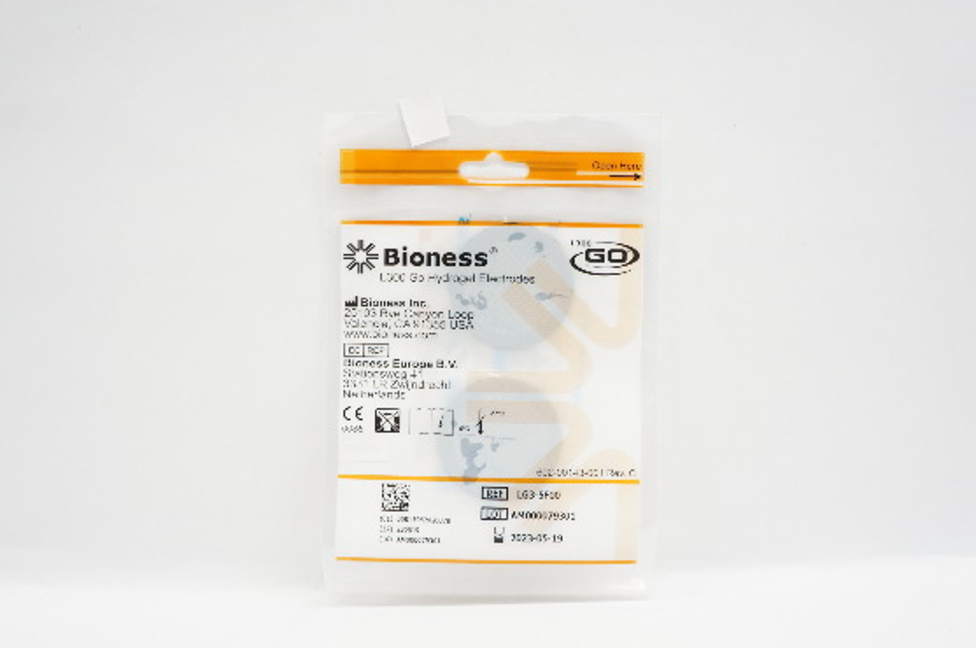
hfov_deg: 60.3
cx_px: 470
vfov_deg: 42.2
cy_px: 356
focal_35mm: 31
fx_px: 839
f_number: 6.3
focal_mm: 18
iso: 200
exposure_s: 1/25
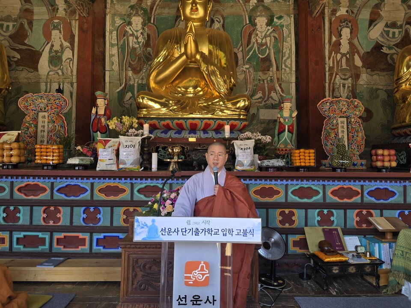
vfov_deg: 58.9
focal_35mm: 23
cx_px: 206
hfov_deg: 73.9
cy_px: 154
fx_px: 273
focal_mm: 6.3
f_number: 1.7
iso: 40
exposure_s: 1/120
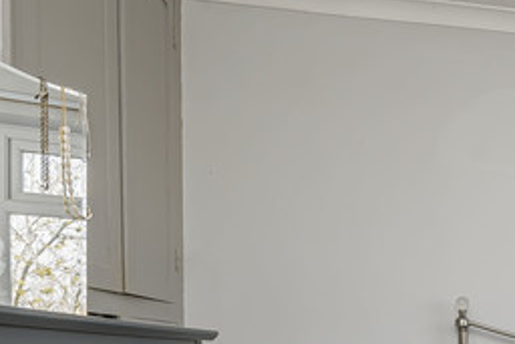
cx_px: 674
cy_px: 335
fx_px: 687
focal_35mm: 48
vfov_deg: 26.7
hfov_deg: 31.4
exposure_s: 1/40
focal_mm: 12
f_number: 9
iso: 320
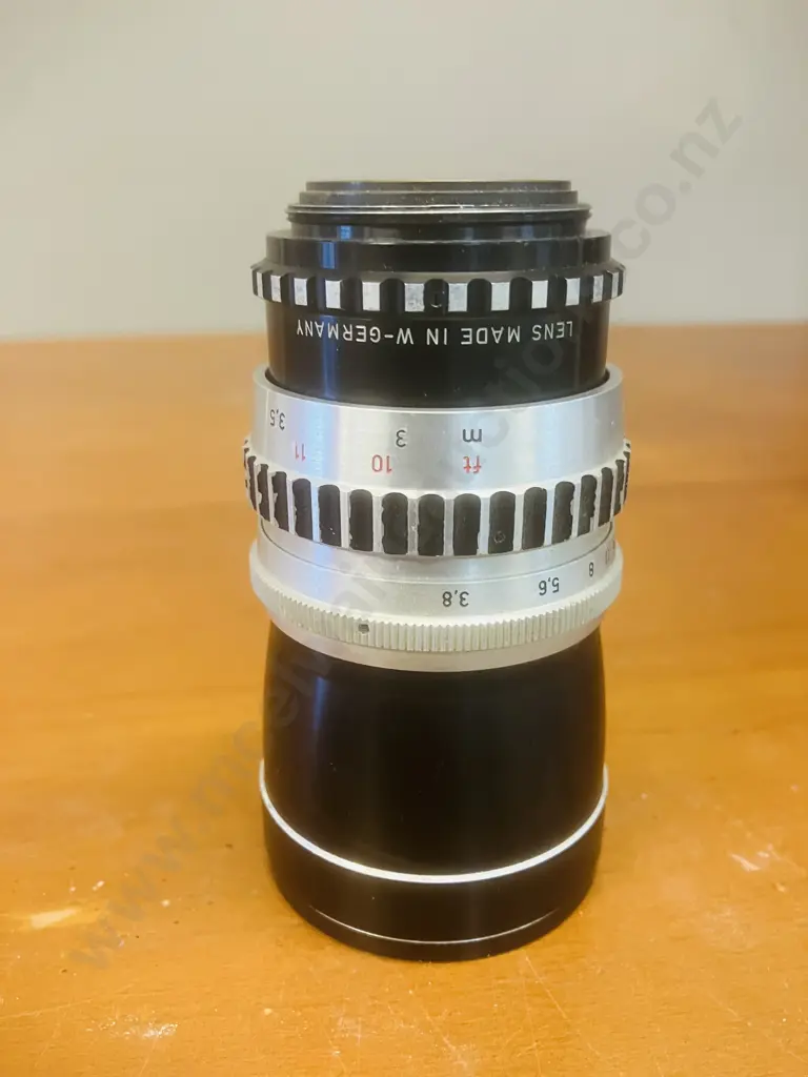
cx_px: 404
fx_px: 871
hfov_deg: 49.7
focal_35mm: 28
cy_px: 538
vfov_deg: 63.4
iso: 320
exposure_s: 1/50
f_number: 1.8
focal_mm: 3.99
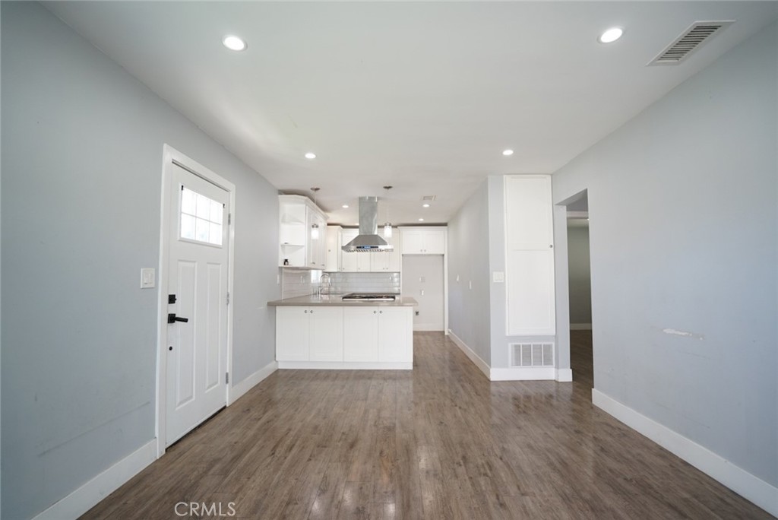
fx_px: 346
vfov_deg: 73.8
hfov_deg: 96.7
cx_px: 389
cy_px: 260
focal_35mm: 16
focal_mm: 16
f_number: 4
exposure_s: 1/60
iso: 400
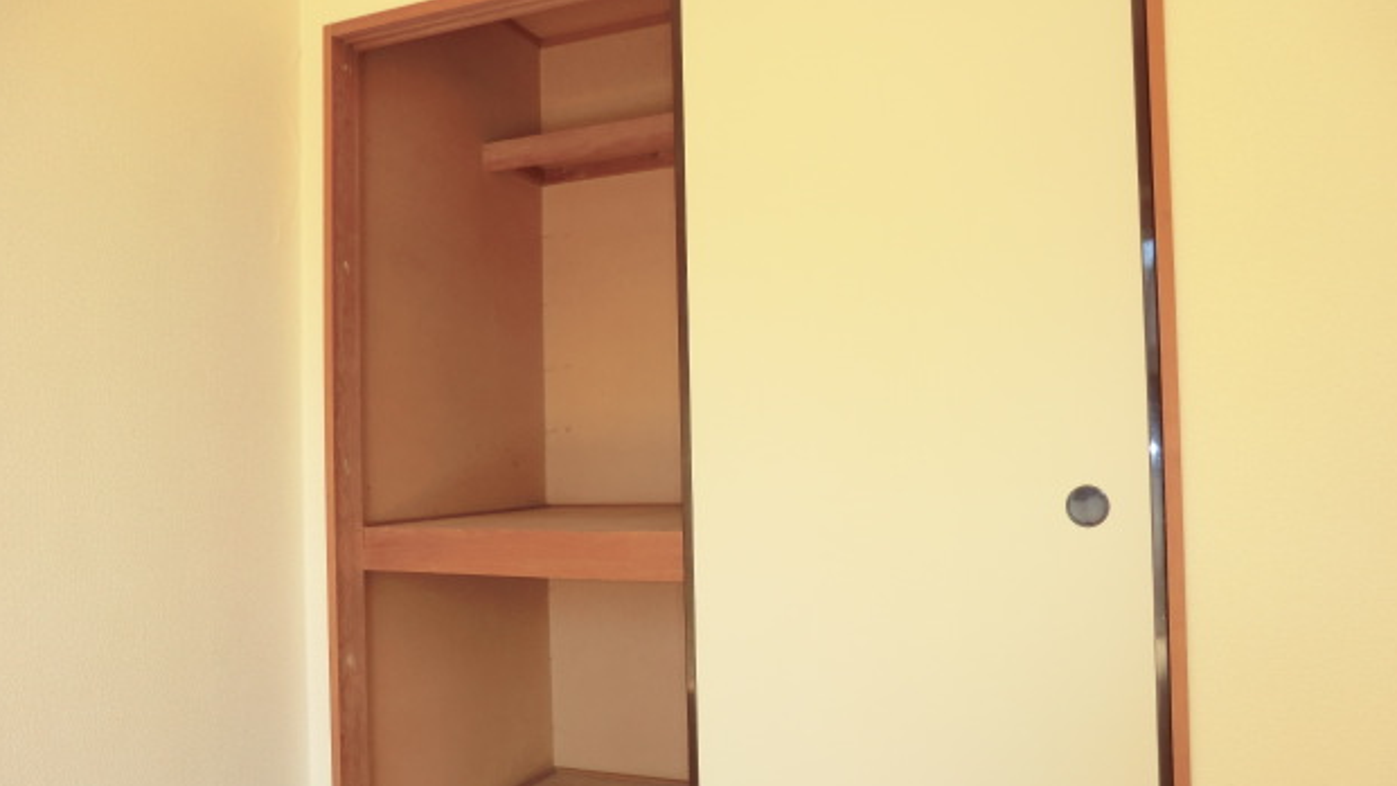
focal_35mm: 27
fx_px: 1000
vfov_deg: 42.8
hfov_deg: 69.8
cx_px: 710
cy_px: 441
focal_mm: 4.3
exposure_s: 1/60
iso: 80
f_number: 3.2
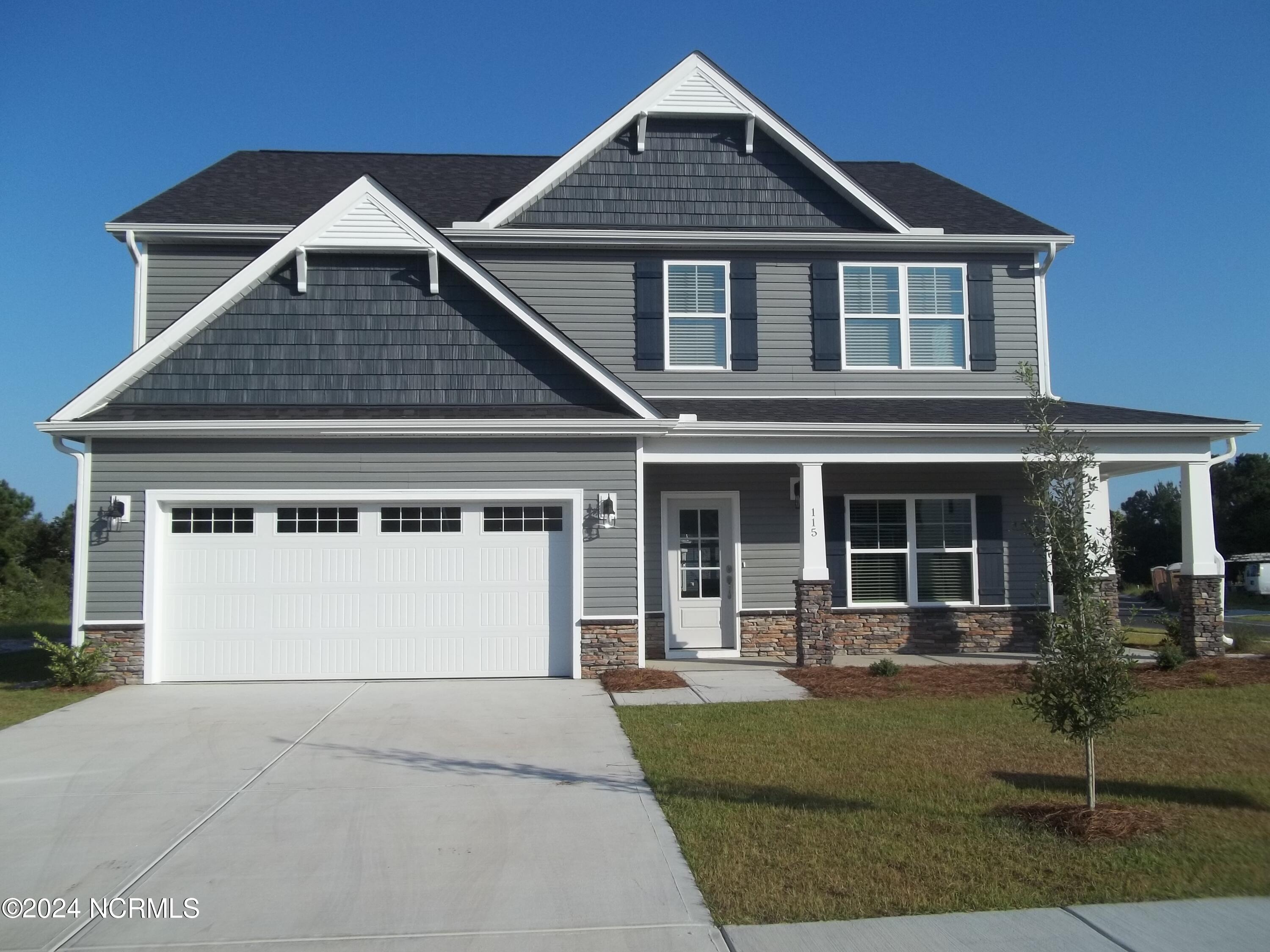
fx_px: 1174
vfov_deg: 44.2
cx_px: 635
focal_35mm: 32
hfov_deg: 56.8
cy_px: 476
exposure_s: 1/200
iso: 64
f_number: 8.8
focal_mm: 5.7
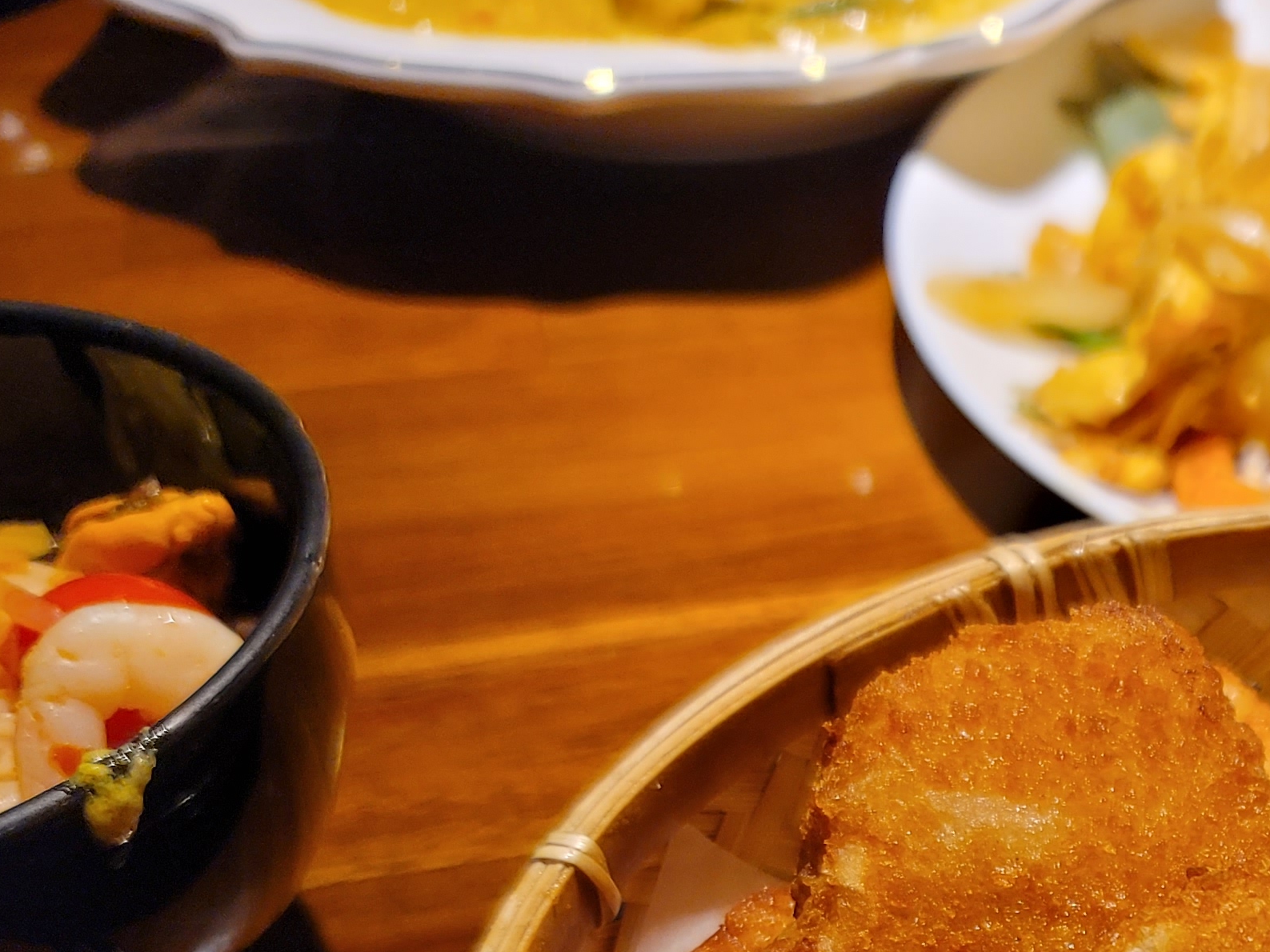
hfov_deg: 28.2
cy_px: 1161
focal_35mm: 63
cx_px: 1362
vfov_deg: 21.5
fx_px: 2311
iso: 250
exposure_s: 1/120
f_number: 1.8
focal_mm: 7
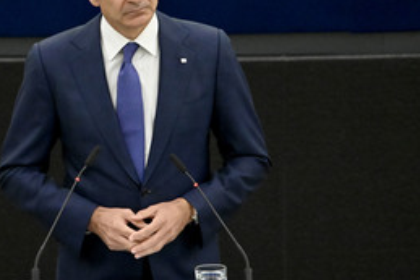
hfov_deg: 2.0
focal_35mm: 1043
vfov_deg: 1.3
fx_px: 12175
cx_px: 127
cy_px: 138
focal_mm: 600
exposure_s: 1/640
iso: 10000
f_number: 6.3
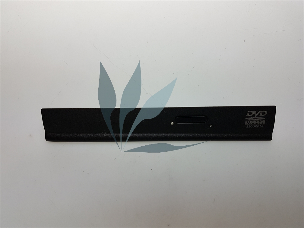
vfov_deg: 53.1
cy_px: 114
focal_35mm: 26
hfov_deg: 67.3
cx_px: 152
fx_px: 228
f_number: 1.7
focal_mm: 4.2
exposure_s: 1/121
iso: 40
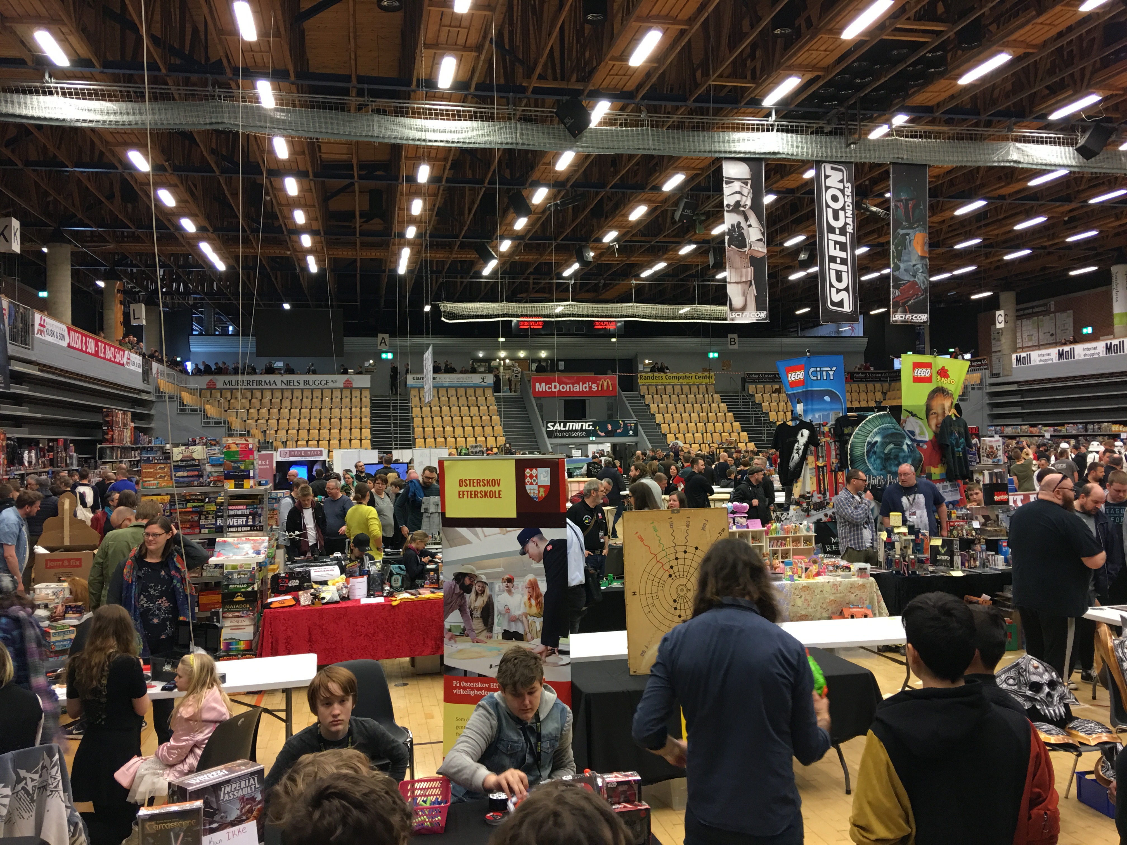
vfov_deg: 48.2
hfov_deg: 61.7
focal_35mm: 29
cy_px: 422
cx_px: 564
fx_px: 944
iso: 50
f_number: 2.2
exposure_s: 1/17
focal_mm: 4.15
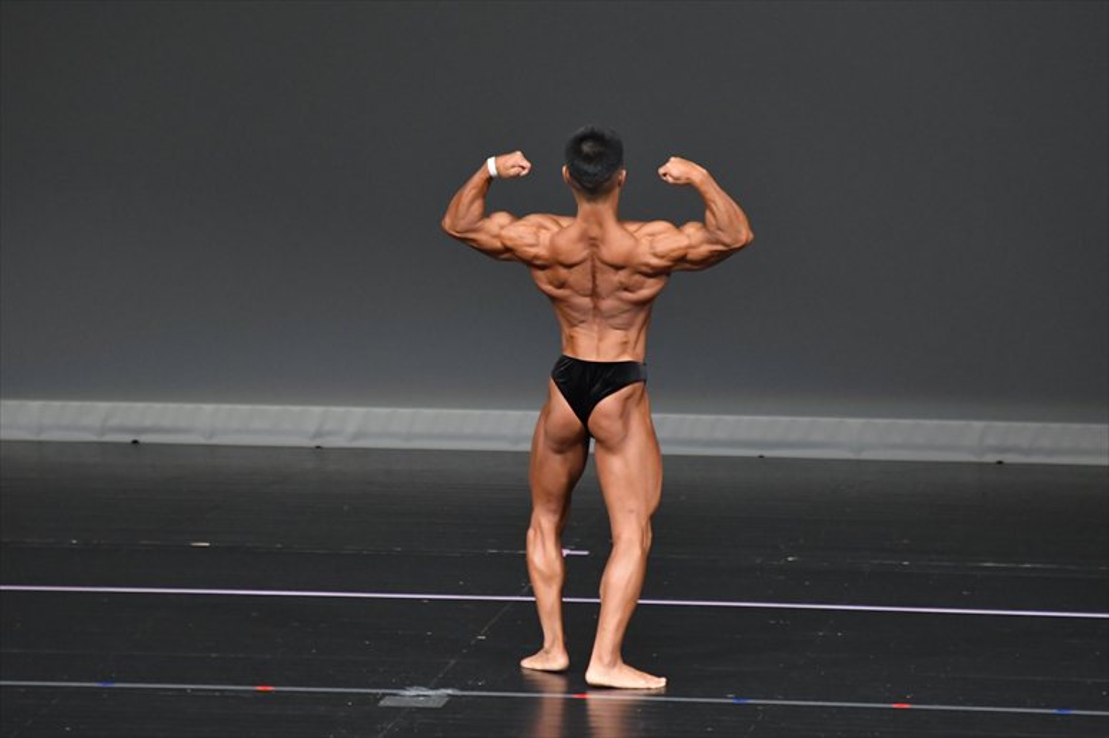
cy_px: 369
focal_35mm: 345
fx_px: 10623
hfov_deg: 6.0
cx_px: 554
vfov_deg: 4.0
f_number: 5.6
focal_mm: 230
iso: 4000
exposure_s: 1/400
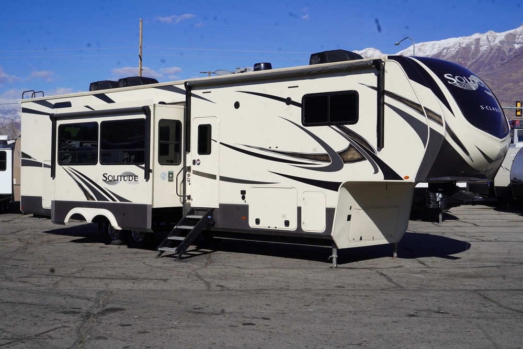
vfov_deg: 27.0
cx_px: 262
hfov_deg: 39.6
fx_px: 726
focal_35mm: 50
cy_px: 174
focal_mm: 50
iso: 100
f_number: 11
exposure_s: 1/320
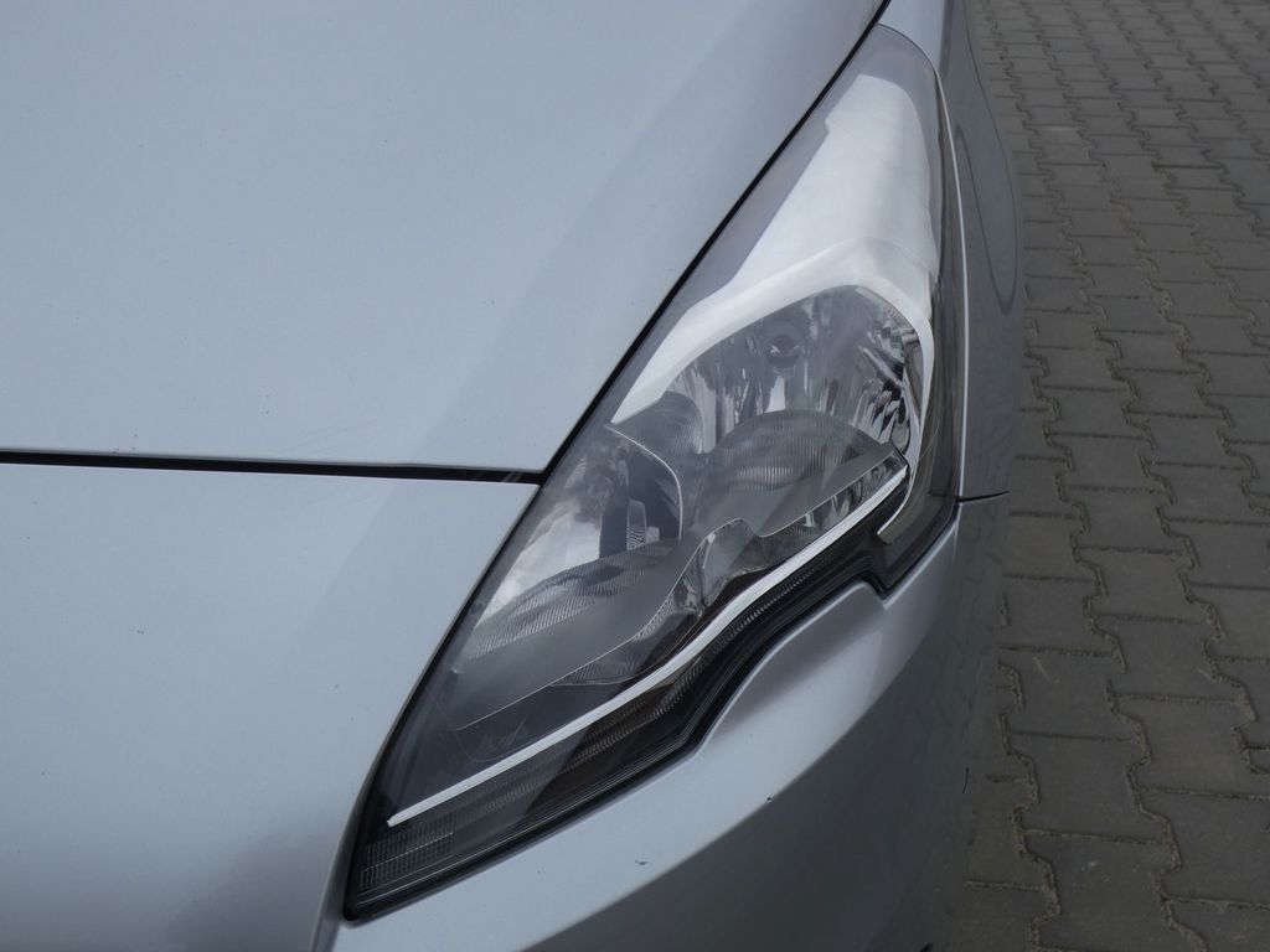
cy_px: 476
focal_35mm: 48
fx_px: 1761
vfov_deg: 30.3
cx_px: 635
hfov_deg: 39.7
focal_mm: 8.6
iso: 80
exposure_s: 1/320
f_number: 5
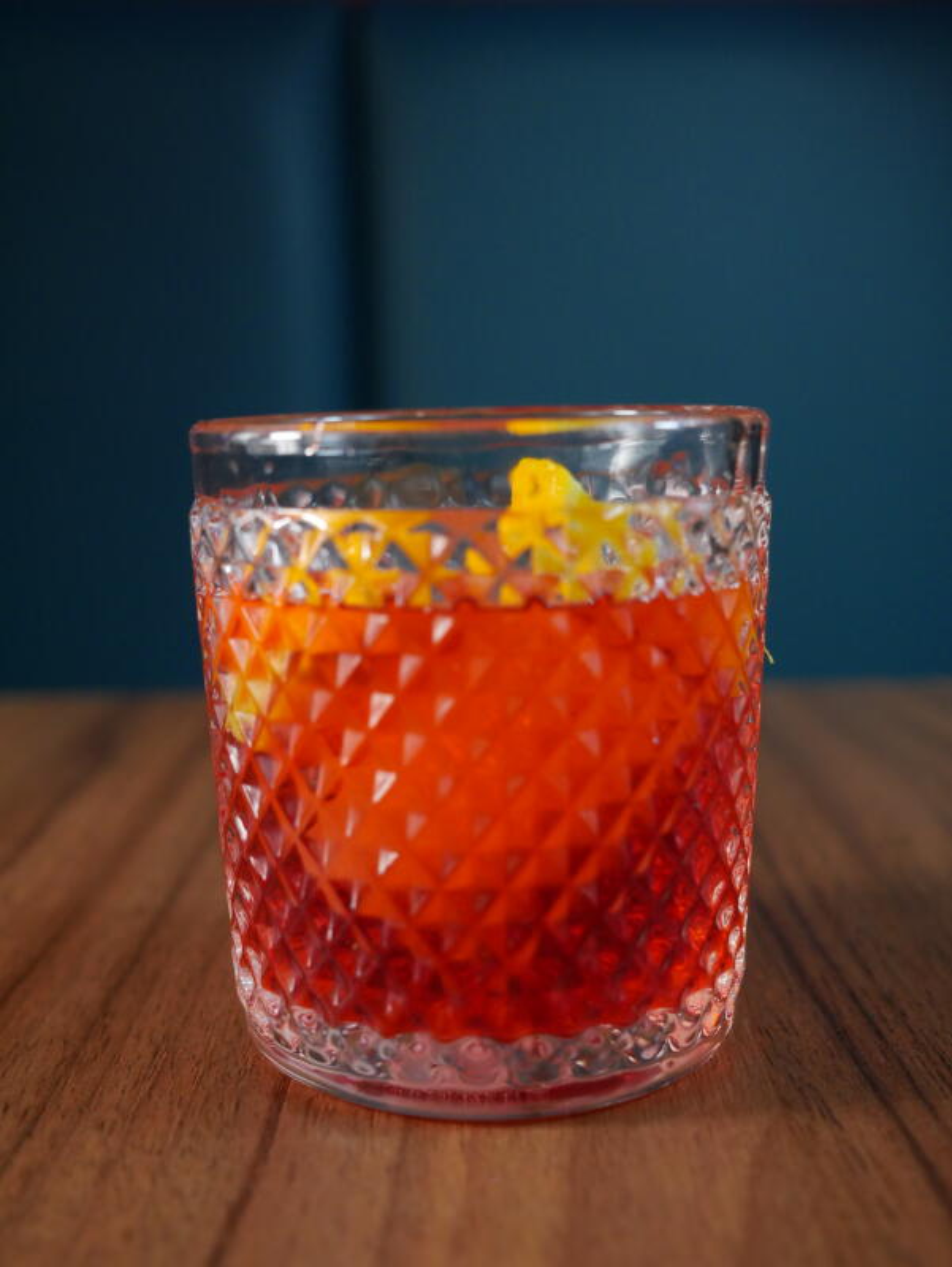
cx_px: 476
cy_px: 634
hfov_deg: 31.5
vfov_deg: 41.2
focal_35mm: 46
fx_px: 1685
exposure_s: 1/640
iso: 1250
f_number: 3.2
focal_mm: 23
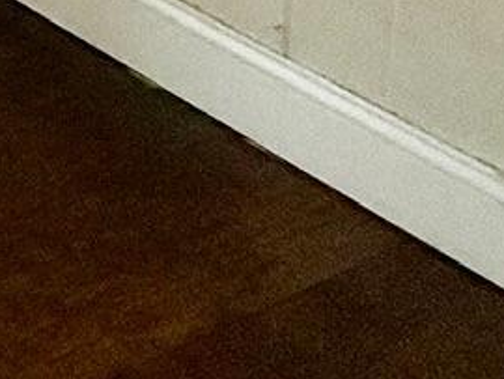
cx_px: -1202
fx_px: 1545
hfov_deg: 10.0
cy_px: -844
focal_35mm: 106
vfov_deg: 9.7
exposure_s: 1/102
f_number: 2.2
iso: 125
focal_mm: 2.22
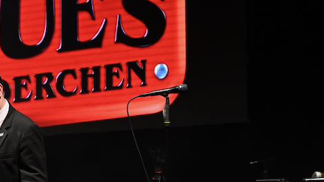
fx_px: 1073
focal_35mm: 125
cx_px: -43
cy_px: 129
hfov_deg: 16.6
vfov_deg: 9.7
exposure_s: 1/125
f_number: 4
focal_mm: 44
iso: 1000
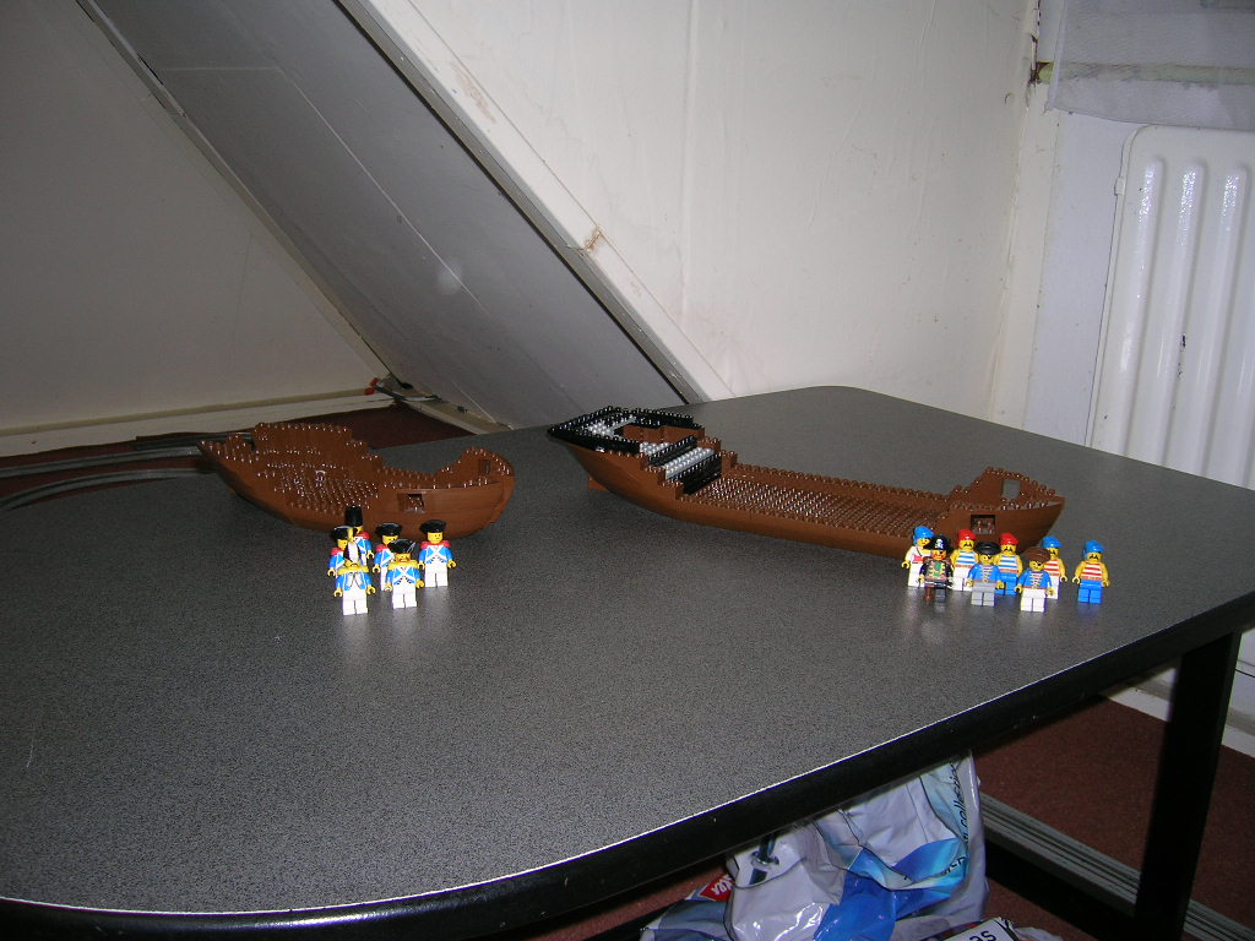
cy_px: 470
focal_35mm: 34
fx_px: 1233
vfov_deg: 41.8
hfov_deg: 54.0
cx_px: 628
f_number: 2.9
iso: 50
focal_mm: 5.7
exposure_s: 1/60.1
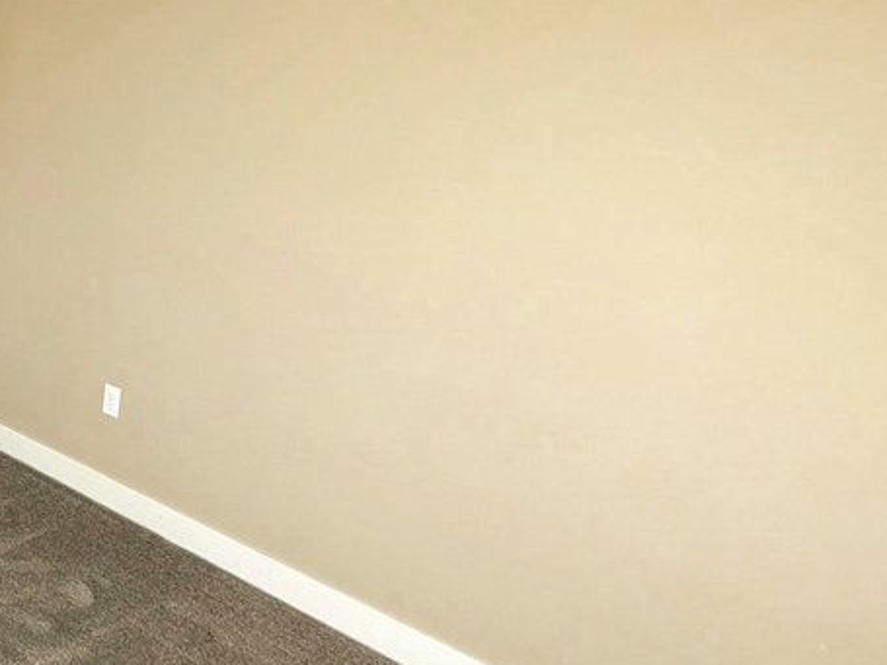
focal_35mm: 27
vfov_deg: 50.1
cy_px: 205
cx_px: -103
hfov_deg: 46.6
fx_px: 692
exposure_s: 1/67.2
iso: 56
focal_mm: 2.02
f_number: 1.7
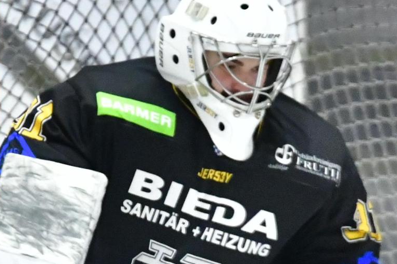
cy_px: 308
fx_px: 5558
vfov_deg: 2.7
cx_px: 245
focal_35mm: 504
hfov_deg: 4.1
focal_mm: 200
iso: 6400
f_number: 2.8
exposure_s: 1/800
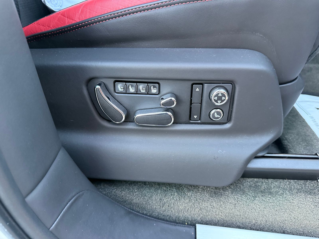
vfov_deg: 56.8
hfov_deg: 71.6
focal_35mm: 24
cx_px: 160
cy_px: 120
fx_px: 221
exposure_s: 1/60
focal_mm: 6.76
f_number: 1.78
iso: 500
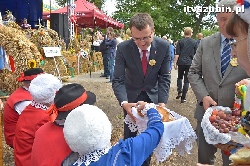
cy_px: 83
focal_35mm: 27
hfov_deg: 67.5
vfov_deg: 47.7
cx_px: 125
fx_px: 187
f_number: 7.1
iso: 500
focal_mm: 18
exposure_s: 1/160
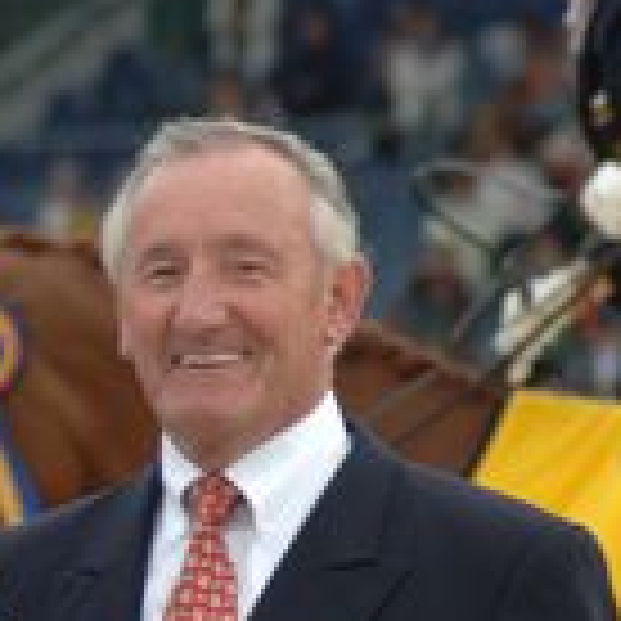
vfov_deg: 2.3
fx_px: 15567
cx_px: -770
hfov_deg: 2.3
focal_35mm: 767
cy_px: 700
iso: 200
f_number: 5.6
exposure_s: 1/250
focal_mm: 130
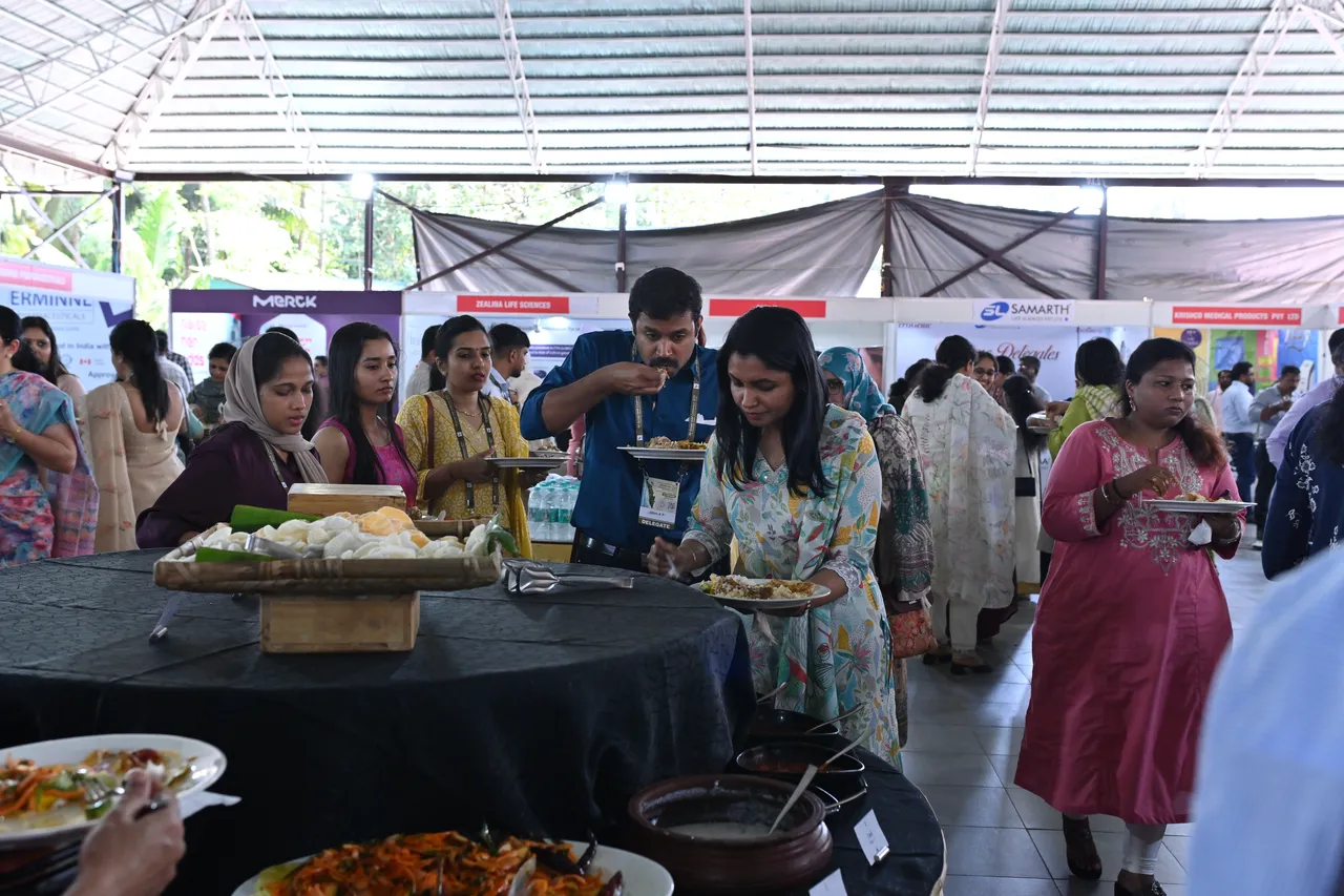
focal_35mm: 35
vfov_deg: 37.8
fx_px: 1306
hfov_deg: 54.4
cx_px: 672
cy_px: 448
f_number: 5.6
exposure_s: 1/100
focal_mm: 35
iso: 800
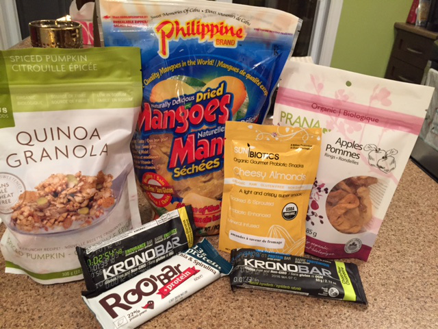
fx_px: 367
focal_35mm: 29
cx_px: 219
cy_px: 164
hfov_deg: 61.7
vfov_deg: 48.2
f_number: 2.2
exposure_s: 1/24
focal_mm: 4.15
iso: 250
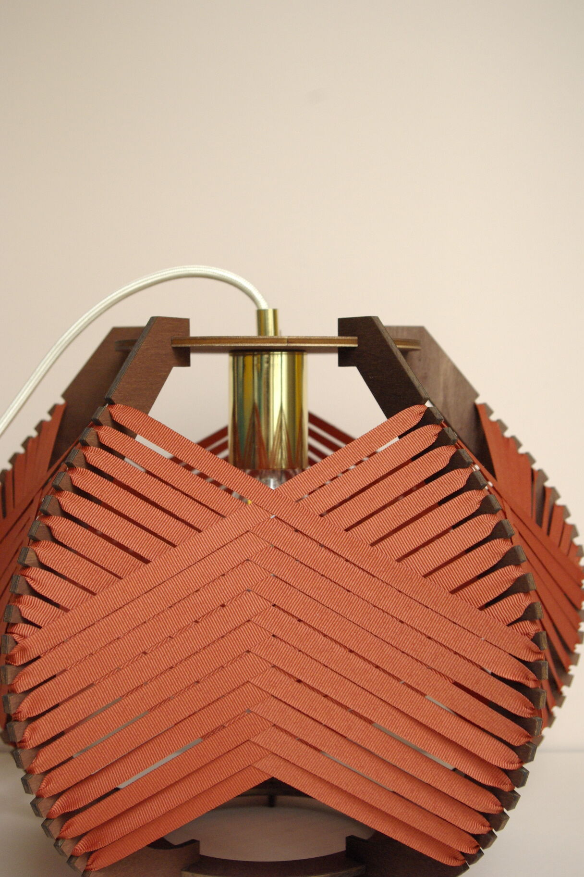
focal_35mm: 52
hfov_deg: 25.8
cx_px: 292
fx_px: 1277
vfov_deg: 37.9
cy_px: 438
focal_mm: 35
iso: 1000
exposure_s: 1/50
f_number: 5.6
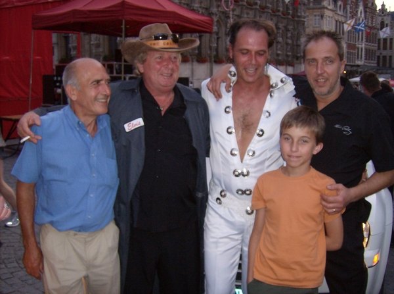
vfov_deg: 39.5
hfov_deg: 51.5
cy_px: 147
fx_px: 409
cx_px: 197
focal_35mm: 36
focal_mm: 6
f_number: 2.8
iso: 200
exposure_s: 1/60
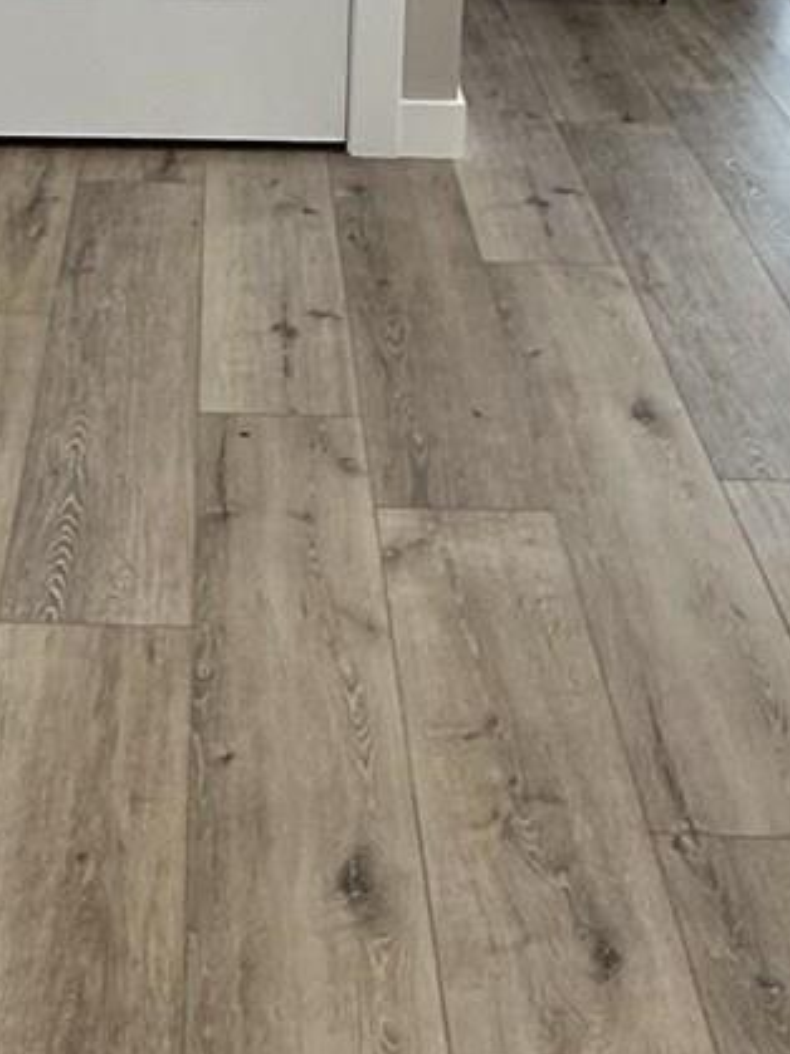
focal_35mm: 77
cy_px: -25
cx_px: 106
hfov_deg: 18.9
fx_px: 2344
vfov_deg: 24.1
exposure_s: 1/120
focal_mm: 2.22
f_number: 2.2
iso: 160
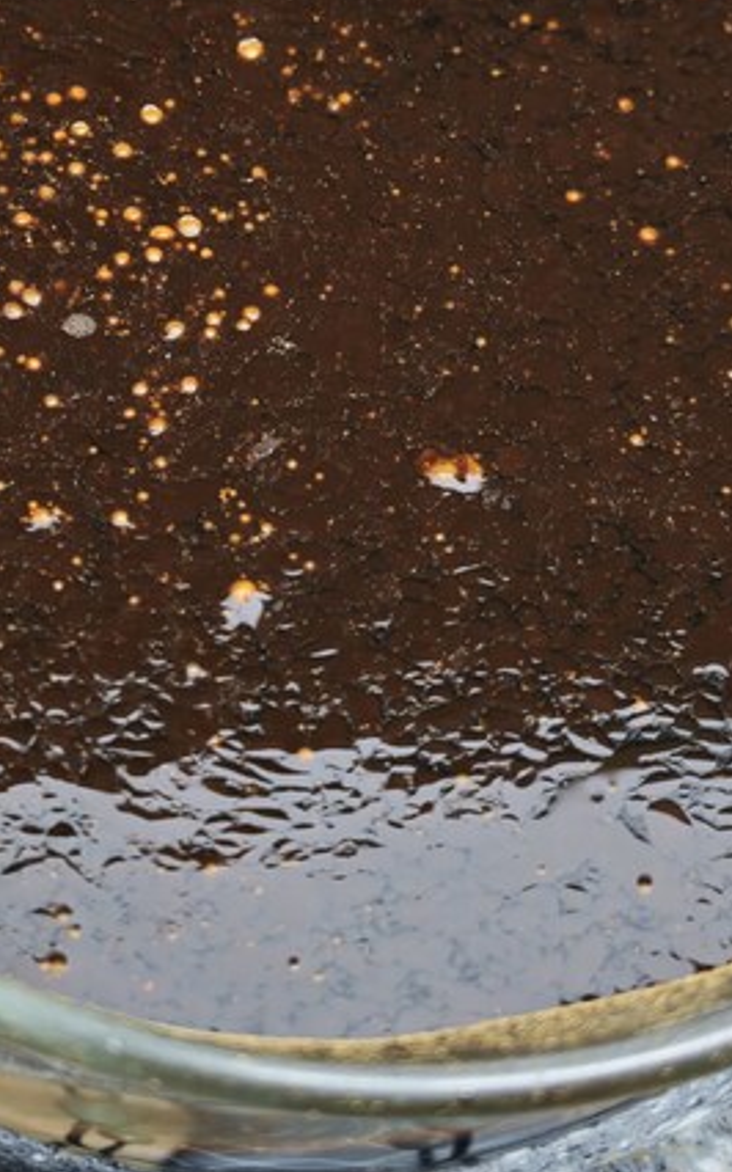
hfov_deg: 12.7
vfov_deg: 20.1
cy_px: 400
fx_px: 3290
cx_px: 264
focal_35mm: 103
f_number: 1.63
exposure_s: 1/60
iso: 320
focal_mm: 8.72
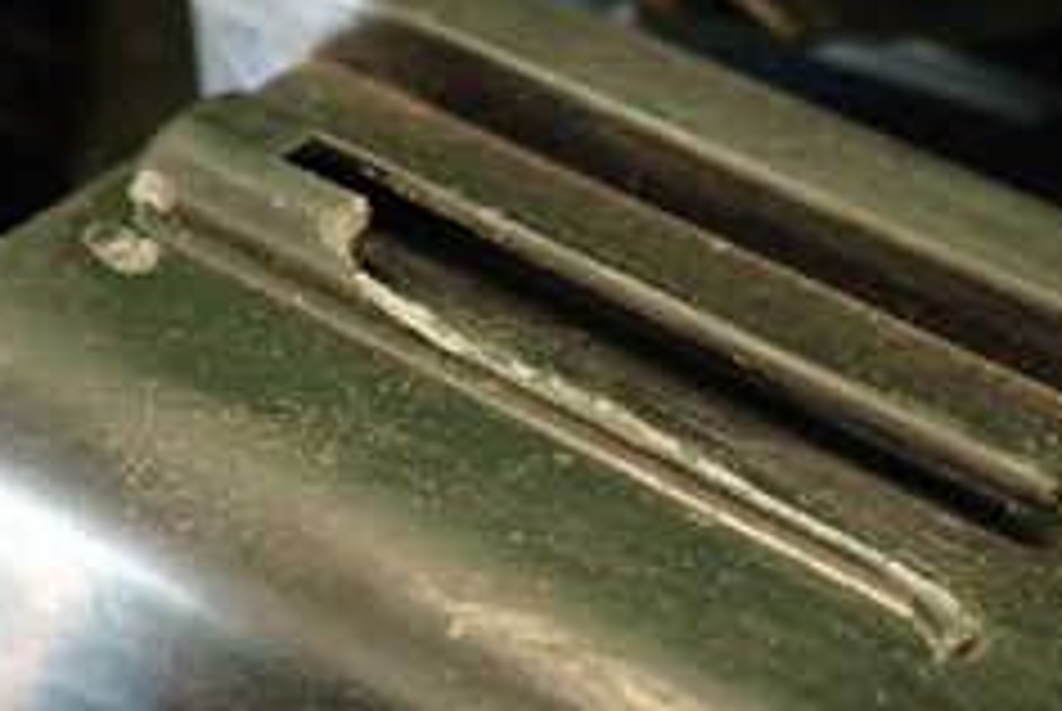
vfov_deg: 20.6
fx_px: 1949
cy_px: 428
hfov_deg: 30.4
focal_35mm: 66
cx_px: 608
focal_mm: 4.5
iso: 500
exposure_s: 1/30
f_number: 2
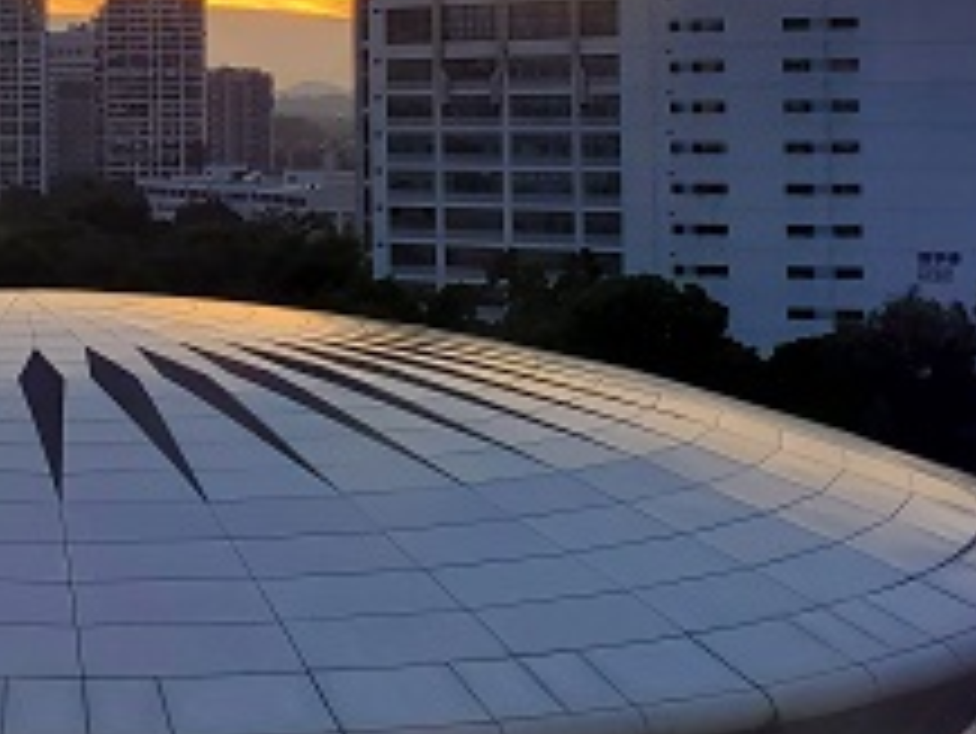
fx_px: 2031
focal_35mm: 72
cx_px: -58
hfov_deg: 25.3
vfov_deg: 20.0
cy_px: 68
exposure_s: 1/207
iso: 50
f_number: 2.4
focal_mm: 4.3
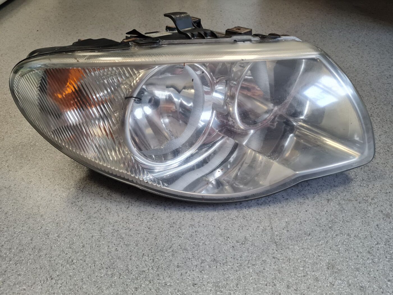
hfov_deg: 67.3
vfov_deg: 53.1
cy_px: 148
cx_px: 196
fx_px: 295
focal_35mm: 26
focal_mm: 5.4
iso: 125
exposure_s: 1/100
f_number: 1.8
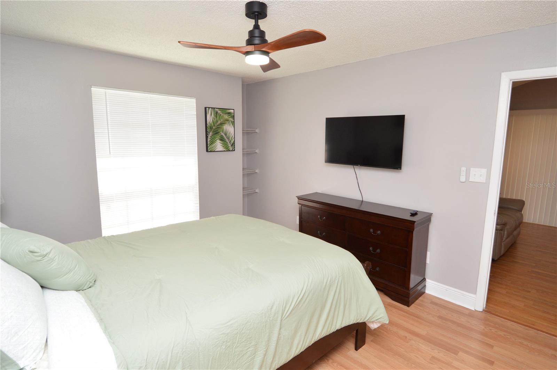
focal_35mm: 18
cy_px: 185
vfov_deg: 67.3
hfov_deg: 90.1
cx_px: 278
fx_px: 278
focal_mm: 12
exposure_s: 1/80
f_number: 4.5
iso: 400
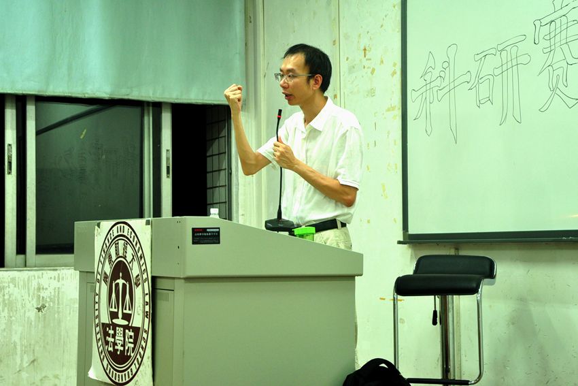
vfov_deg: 21.6
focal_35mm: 63
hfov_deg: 31.9
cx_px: 289
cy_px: 193
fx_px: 1012
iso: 640
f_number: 4.8
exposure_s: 1/20
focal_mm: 42
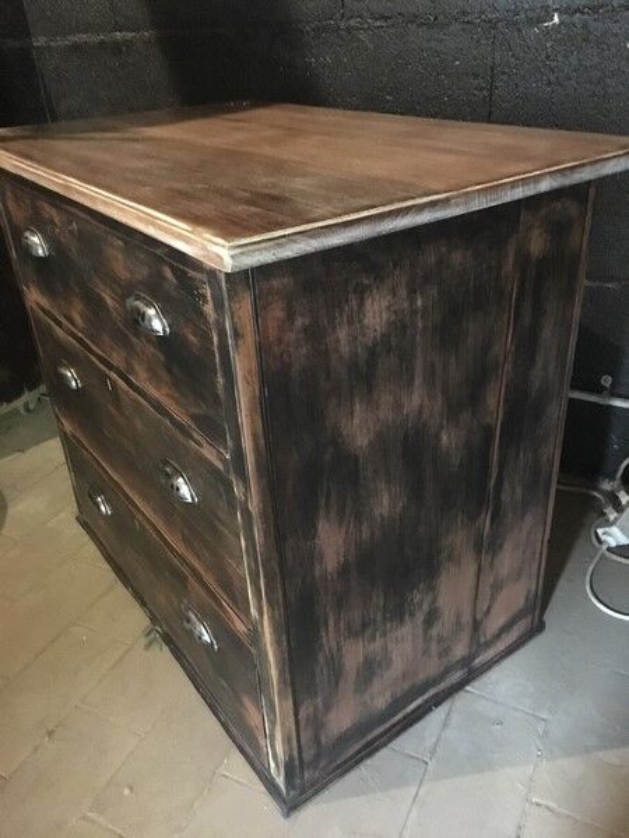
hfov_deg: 48.2
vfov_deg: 61.7
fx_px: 703
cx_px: 314
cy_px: 419
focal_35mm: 29
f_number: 2.2
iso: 1250
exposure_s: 1/17
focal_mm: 4.15
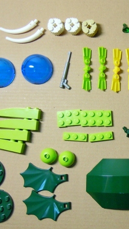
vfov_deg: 43.7
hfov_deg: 24.3
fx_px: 286
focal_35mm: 47
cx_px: 129
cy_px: 111
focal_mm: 5.4
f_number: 3.5
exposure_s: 1/50
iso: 400
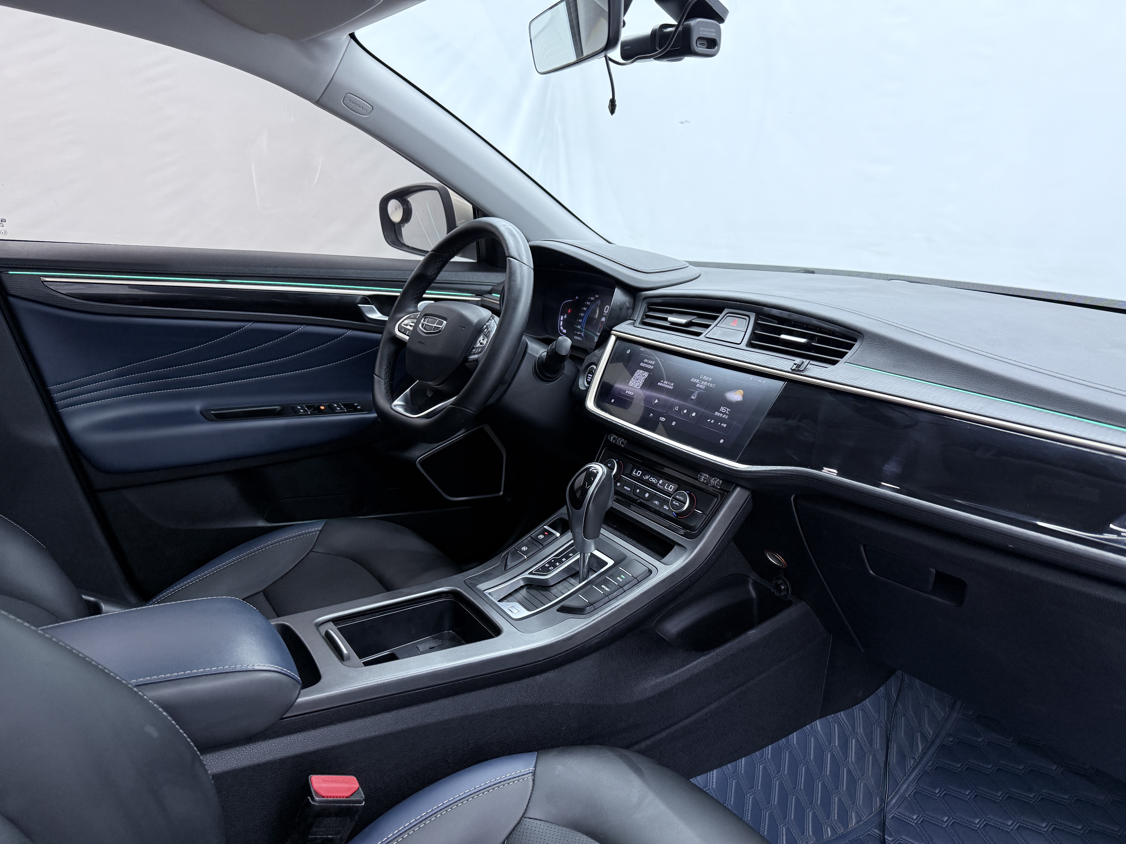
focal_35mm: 24
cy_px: 422
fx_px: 781
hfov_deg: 71.6
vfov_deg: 56.8
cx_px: 563
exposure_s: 1/102
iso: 200
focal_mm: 6.76
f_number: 1.78
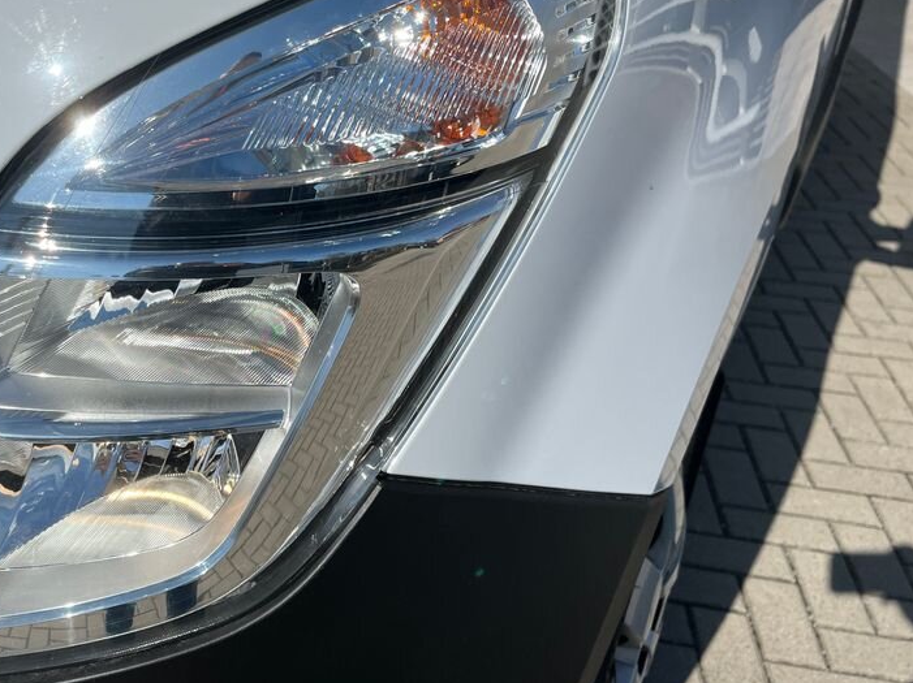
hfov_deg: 47.5
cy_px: 325
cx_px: 251
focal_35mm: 38
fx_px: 1002
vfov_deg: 37.7
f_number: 1.6
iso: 50
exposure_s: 1/7353
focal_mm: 5.1
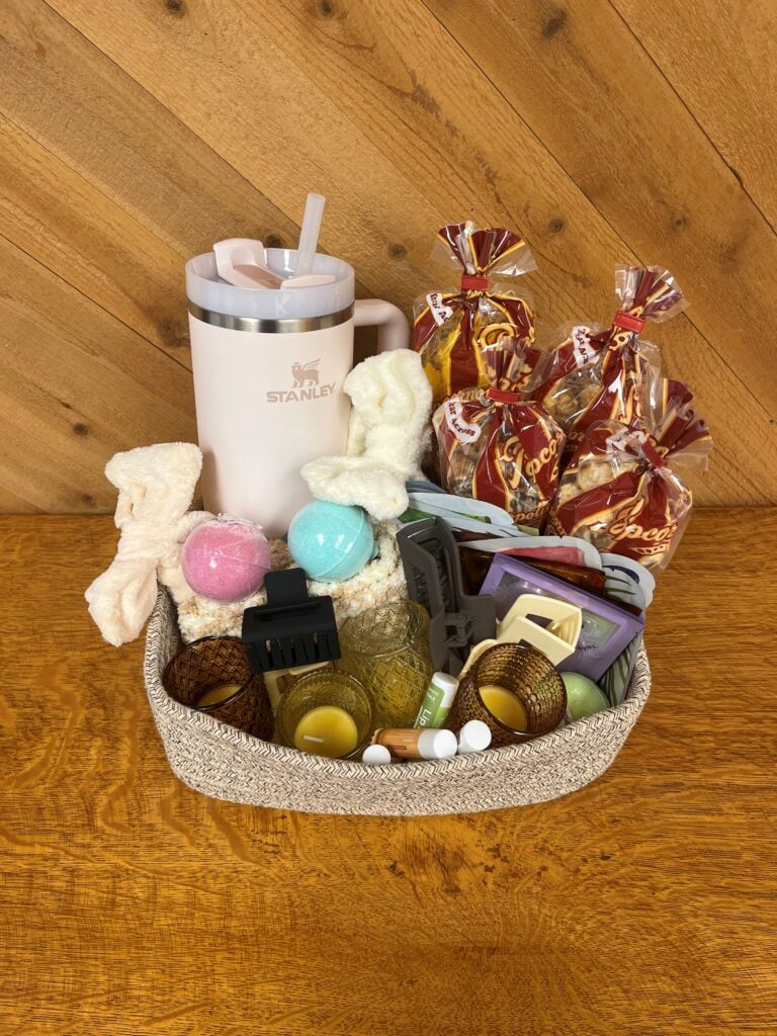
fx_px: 778
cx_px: 388
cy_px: 518
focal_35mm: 26
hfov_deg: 53.1
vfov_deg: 67.3
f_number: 1.6
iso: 64
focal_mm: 5.1
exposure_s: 1/59
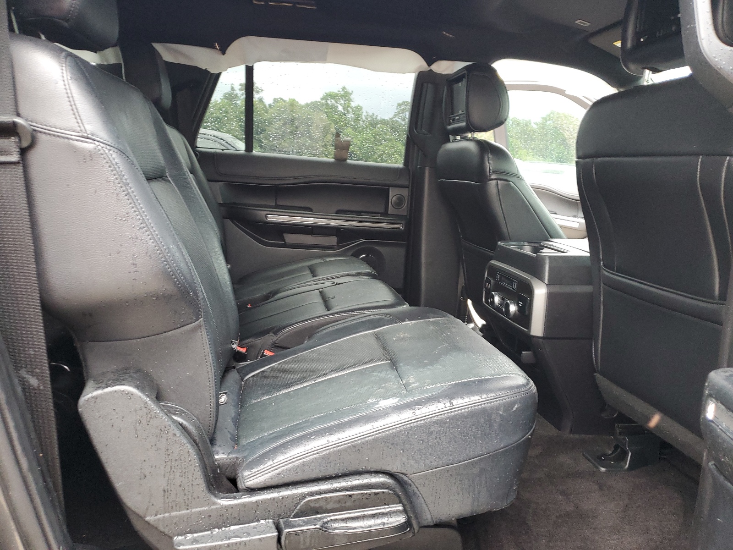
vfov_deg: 53.1
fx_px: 551
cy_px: 275
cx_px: 366
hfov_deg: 67.3
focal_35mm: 26
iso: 158
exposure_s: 1/60.2
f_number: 1.5
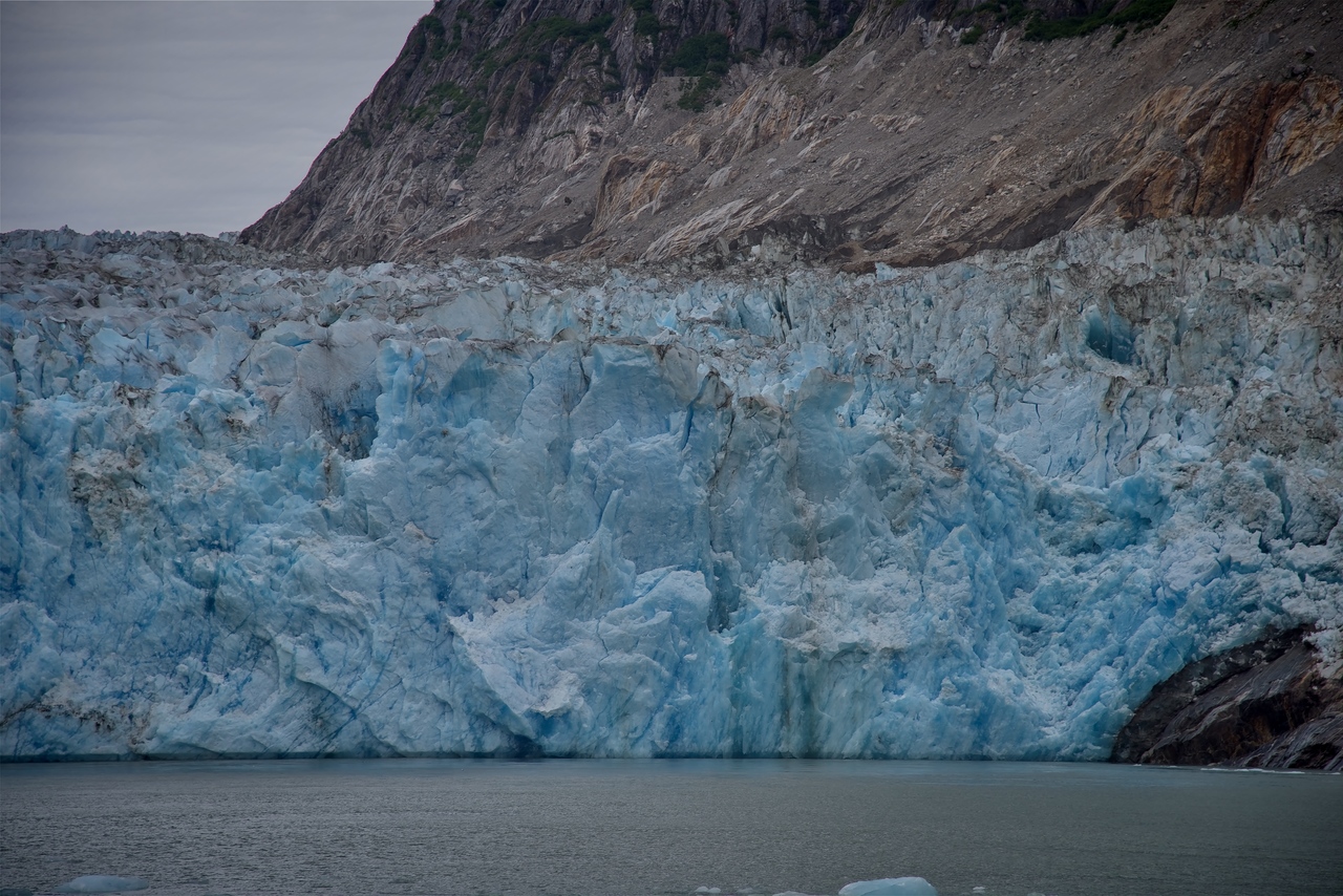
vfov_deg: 11.4
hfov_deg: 17.1
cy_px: 448
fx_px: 4477
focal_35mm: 120
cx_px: 672
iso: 100
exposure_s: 1/250
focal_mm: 120
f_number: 5.6
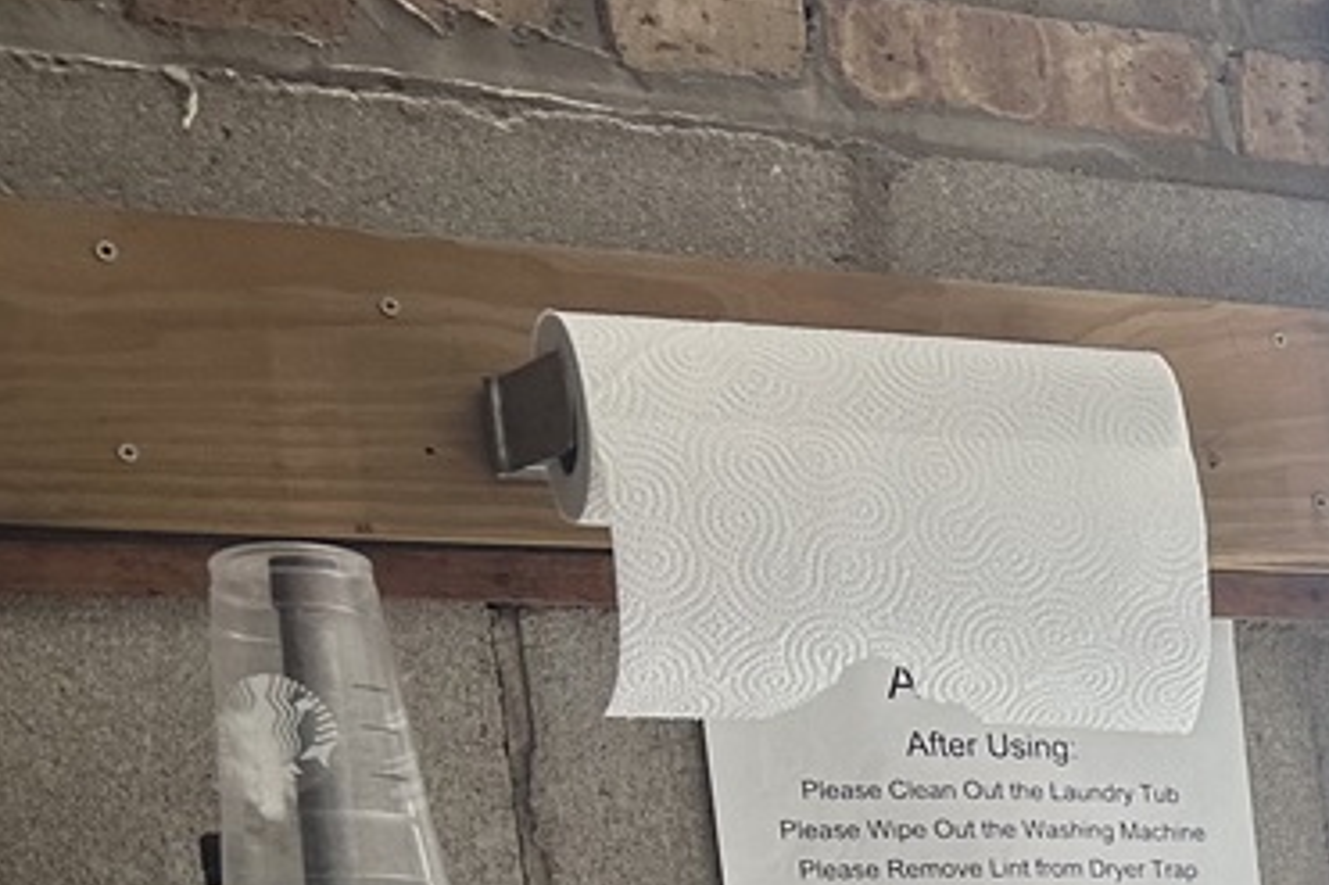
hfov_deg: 16.8
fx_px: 3579
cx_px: 2515
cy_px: 1577
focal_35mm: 97
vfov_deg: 12.8
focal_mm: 6.86
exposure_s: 1/139
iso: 64
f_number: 1.78
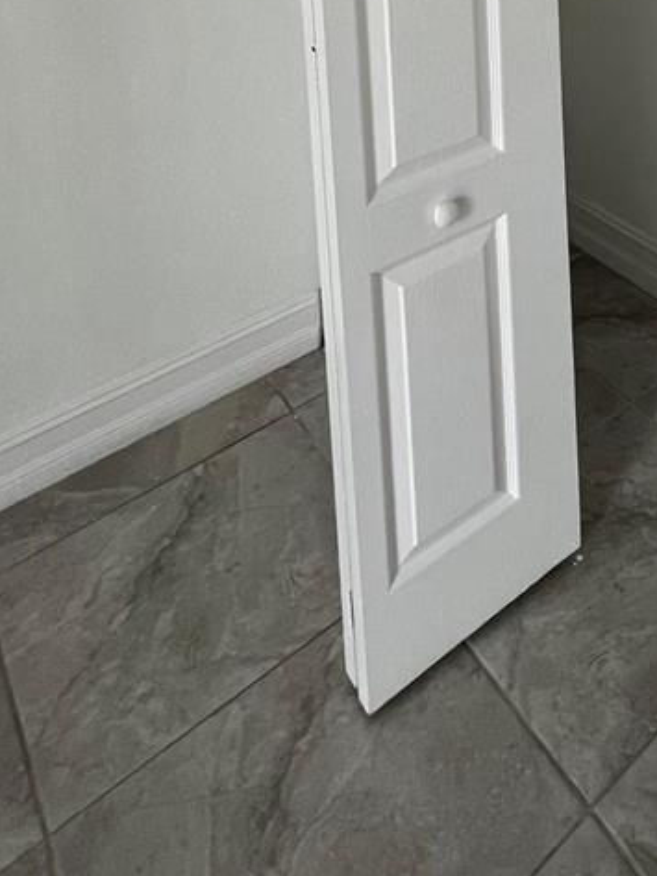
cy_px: -191
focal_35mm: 33
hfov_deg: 35.8
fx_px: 835
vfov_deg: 39.1
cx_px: 742
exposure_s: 1/120
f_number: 1.8
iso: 64
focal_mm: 1.57
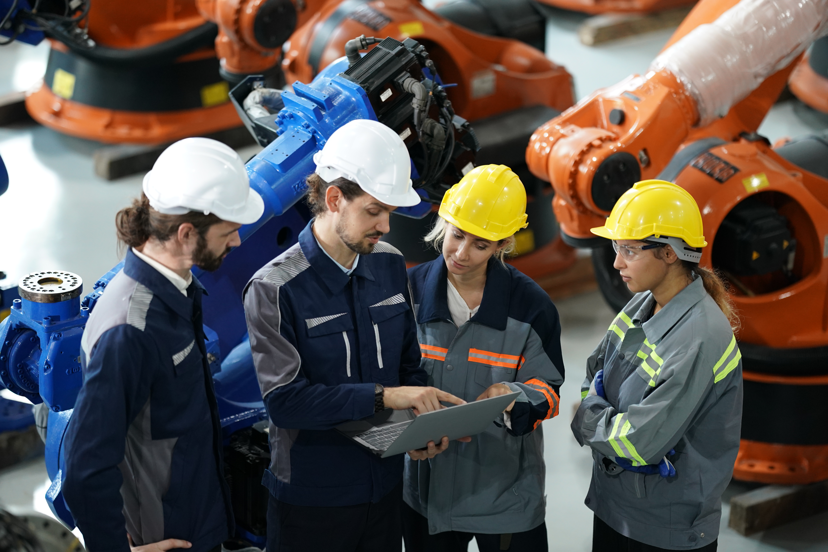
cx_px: 414
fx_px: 3105
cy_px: 276
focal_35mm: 135
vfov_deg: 10.2
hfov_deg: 15.2
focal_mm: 135
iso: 1600
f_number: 1.8
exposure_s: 1/200
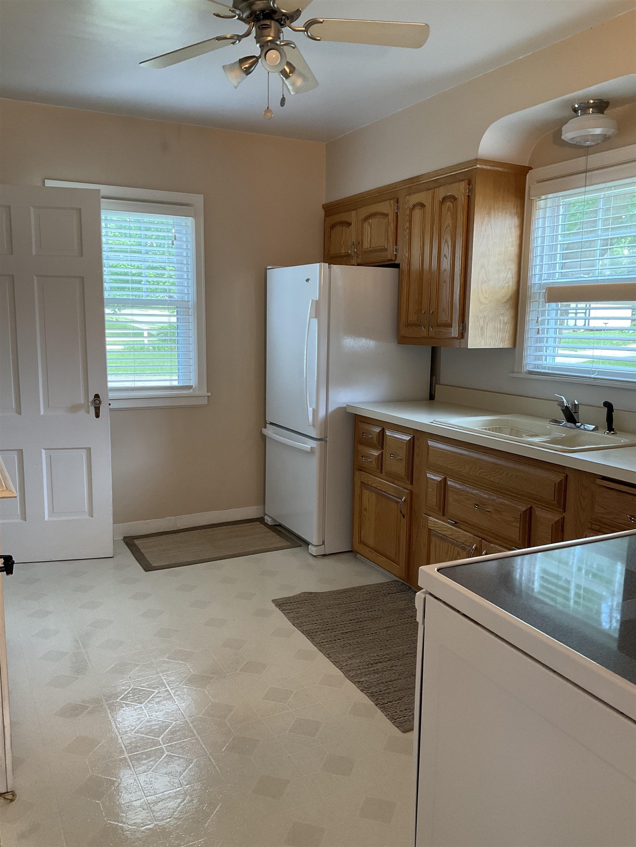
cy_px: 424
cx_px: 318
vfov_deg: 61.7
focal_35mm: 29
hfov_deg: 48.2
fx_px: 710
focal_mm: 3
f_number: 1.8
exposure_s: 1/60
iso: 100
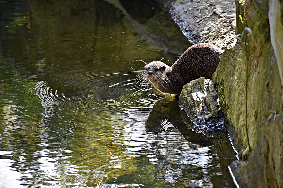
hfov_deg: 9.8
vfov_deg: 6.5
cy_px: 94
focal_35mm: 210
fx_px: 1651
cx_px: 142
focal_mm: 140
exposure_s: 1/500
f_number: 5.6
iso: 900
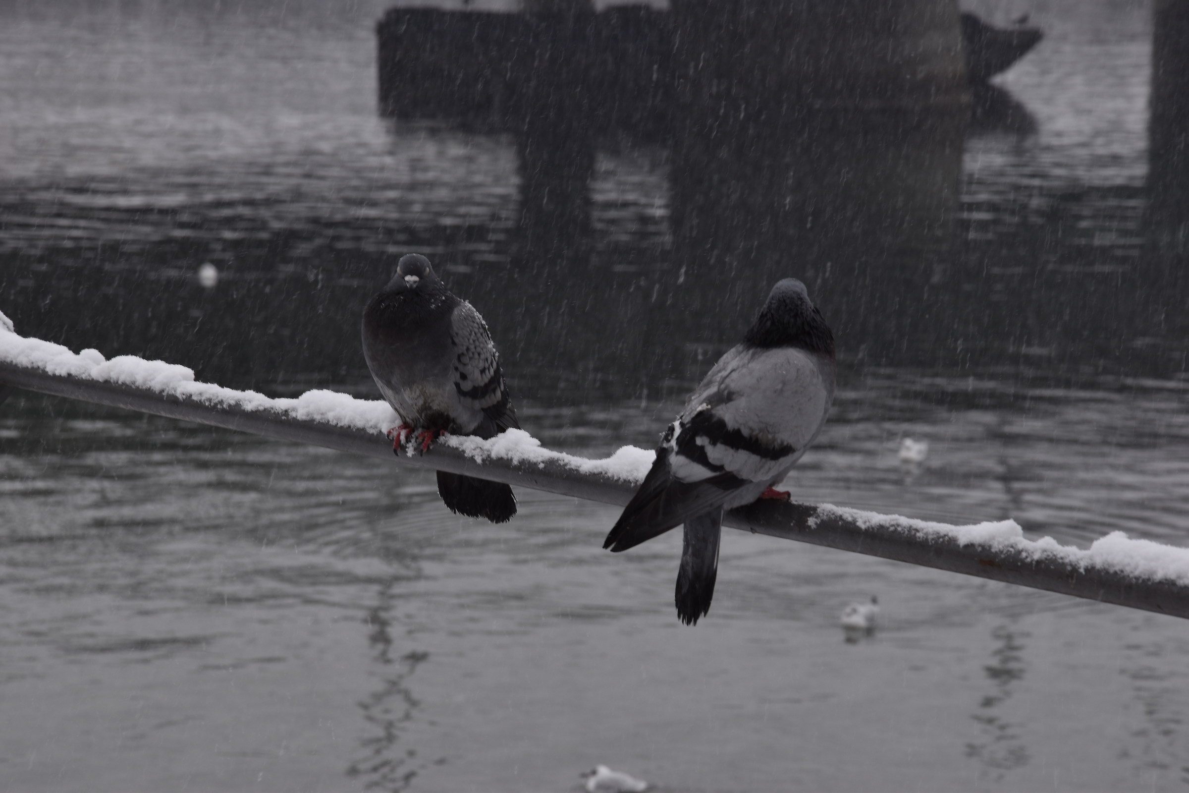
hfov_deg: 14.0
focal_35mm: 147
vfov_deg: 9.3
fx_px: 4855
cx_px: 594
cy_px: 396
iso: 100
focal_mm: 98
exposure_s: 1/60
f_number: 13
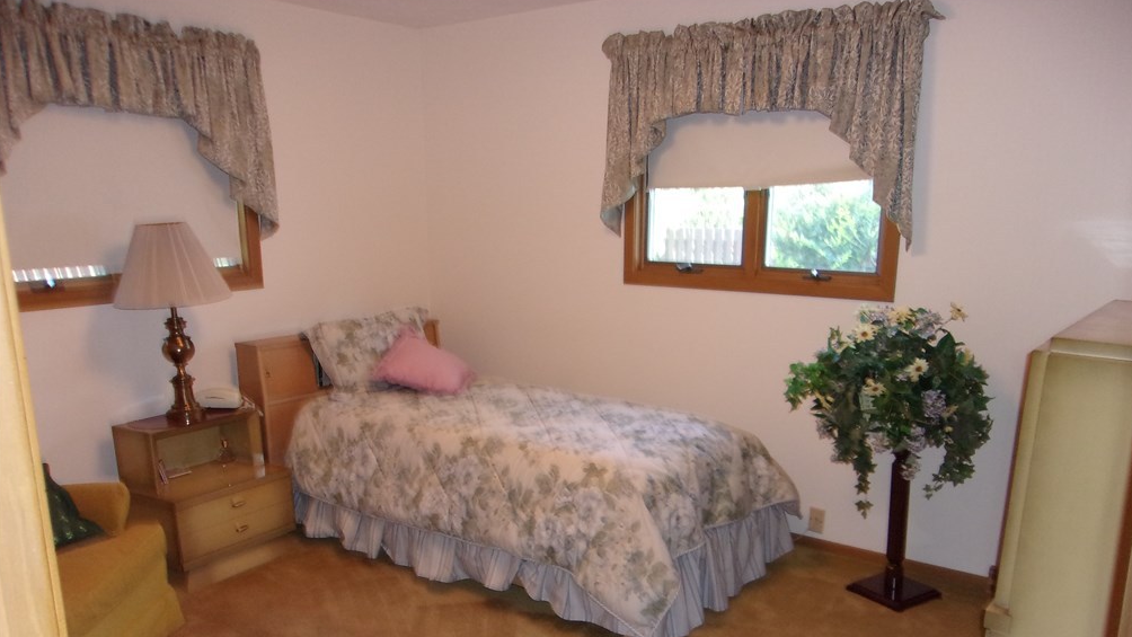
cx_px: 572
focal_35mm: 30
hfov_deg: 64.3
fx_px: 901
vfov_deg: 38.5
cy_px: 421
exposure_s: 1/34
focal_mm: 4.9
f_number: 3
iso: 200
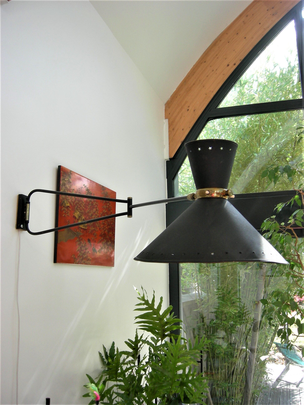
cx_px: 152
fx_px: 422
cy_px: 202
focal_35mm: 36
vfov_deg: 51.4
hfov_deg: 39.7
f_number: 3
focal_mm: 7.5
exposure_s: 1/55.1
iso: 64
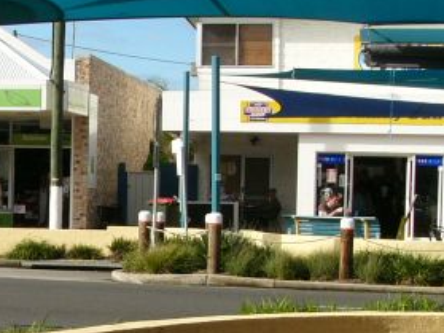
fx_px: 1359
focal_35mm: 106
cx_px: -30
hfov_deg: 18.0
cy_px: 237
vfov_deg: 13.9
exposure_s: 1/640
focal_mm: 6.2
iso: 50
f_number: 4
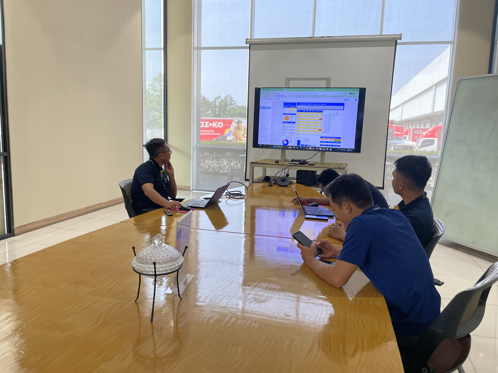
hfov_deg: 67.3
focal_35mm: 26
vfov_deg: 53.1
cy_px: 186
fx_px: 374
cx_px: 249
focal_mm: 4.2
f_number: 1.6
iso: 80
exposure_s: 1/121
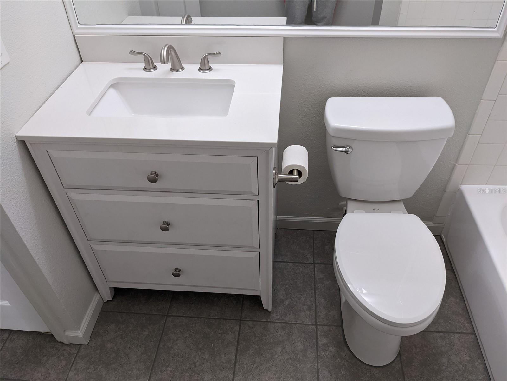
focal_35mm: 27
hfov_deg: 65.3
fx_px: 395
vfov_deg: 51.4
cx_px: 254
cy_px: 190
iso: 141
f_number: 1.73
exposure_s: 1/40
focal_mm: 4.38
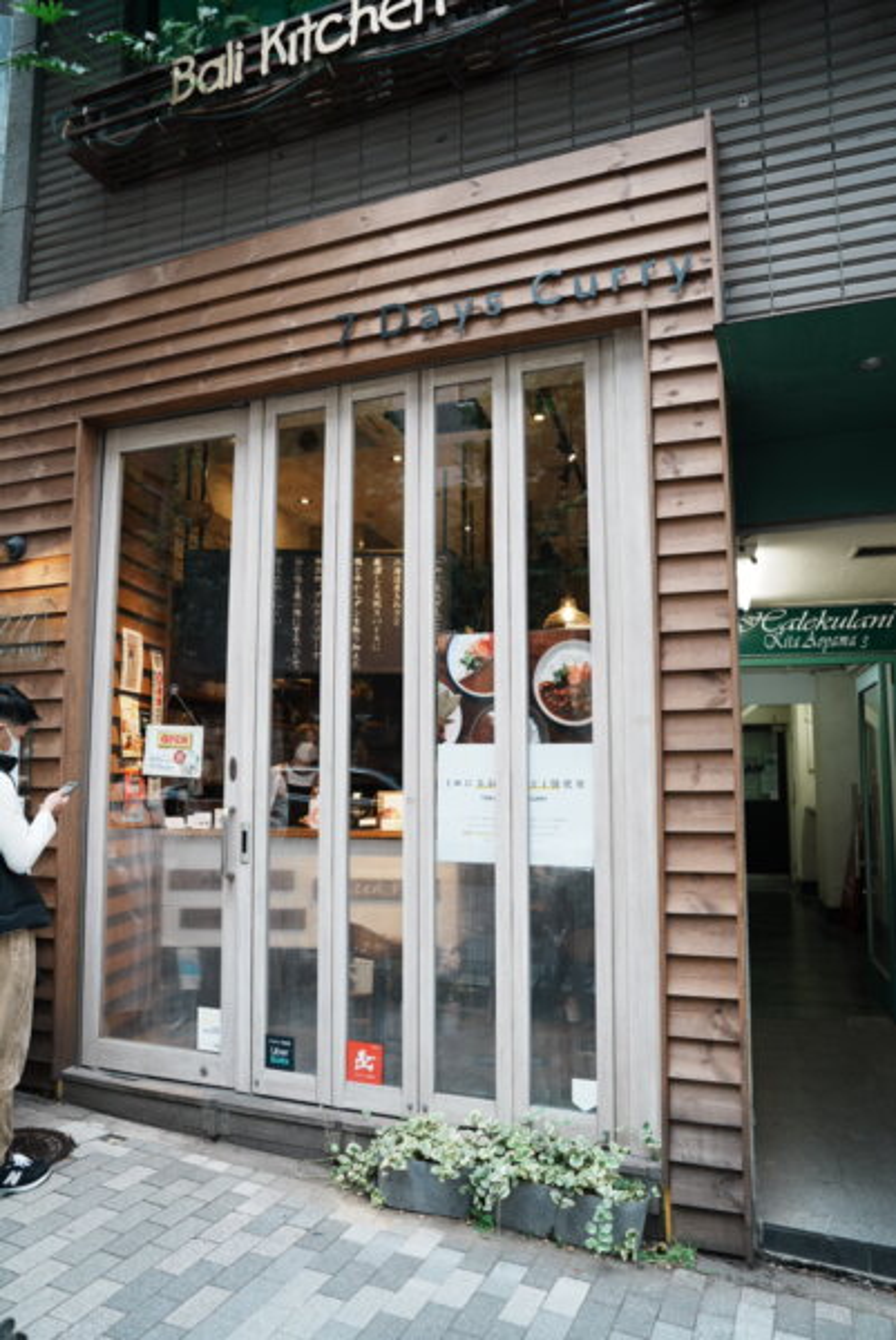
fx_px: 894
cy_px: 670
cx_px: 448
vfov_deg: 73.7
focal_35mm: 24
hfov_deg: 53.2
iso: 100
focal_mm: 24
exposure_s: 1/40
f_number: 2.8
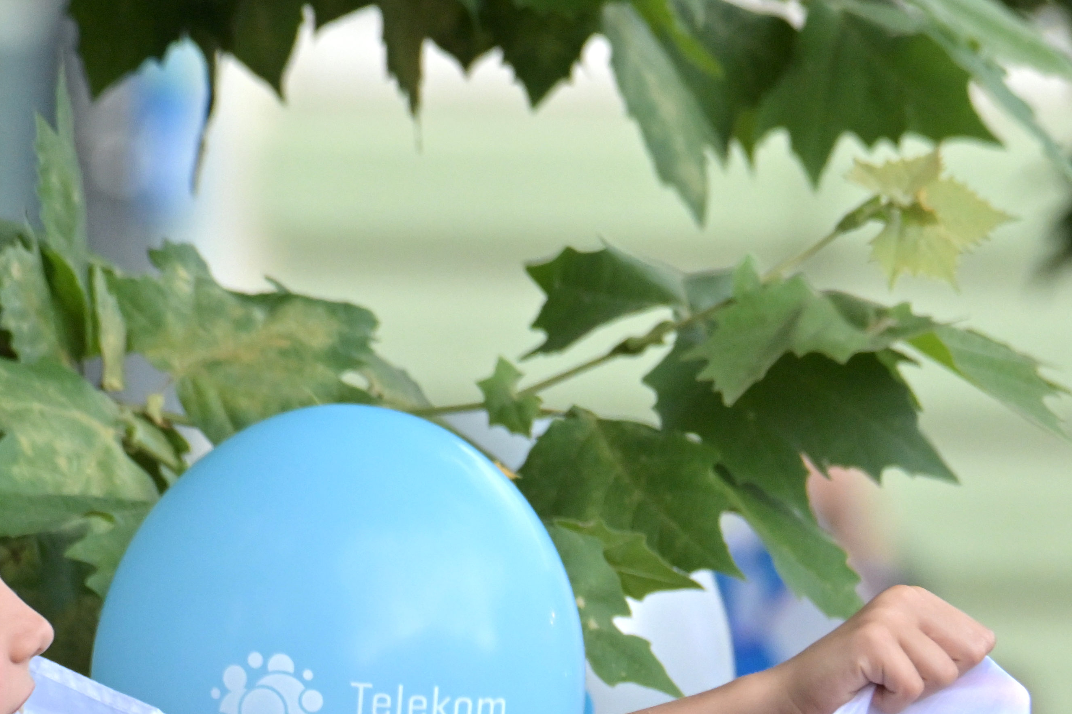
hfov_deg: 2.2
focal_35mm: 937
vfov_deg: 1.5
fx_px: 27900
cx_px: 655
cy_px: 1104
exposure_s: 1/200
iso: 1600
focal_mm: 300
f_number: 6.3
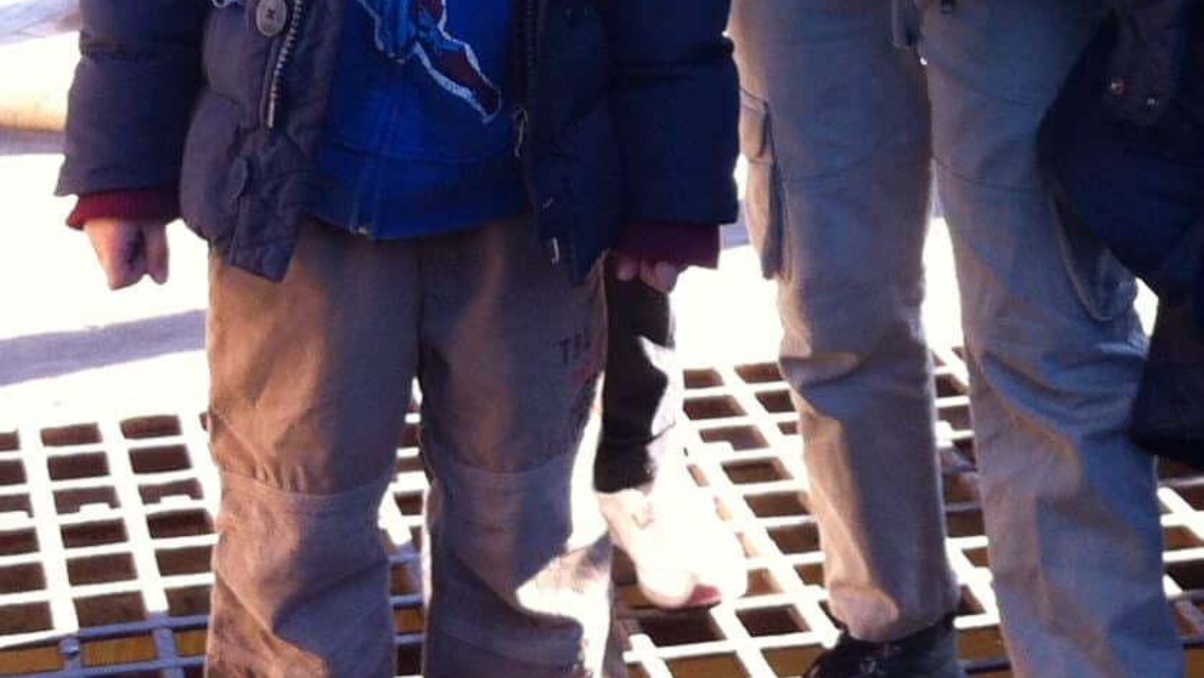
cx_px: 791
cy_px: -503
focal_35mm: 116
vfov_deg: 9.9
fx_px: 3704
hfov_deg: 18.4
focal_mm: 3.85
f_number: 2.8
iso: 100
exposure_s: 1/60
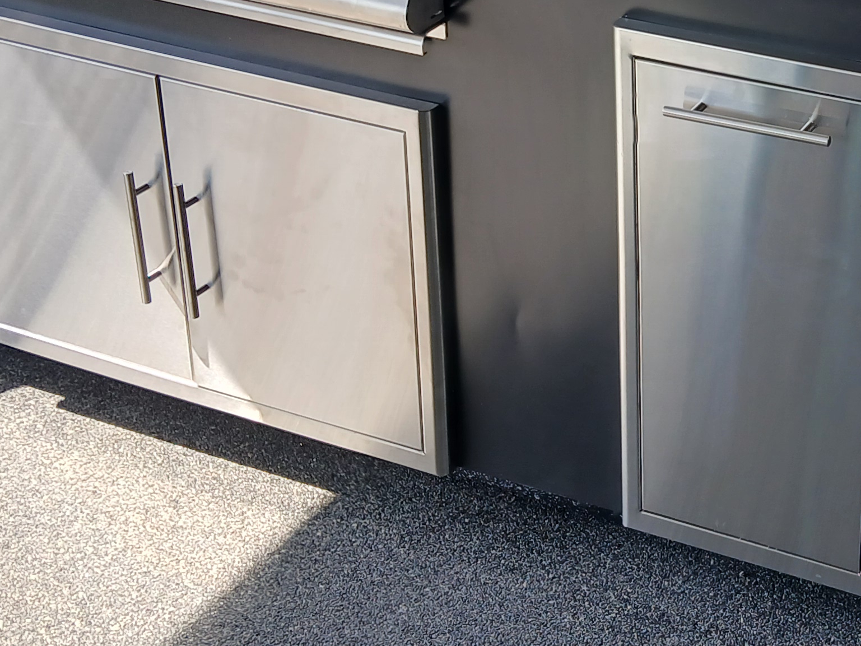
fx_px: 1716
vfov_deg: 21.0
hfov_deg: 26.9
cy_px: 111
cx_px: 816
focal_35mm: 69
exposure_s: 1/135
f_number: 1.8
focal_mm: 3.98
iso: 20
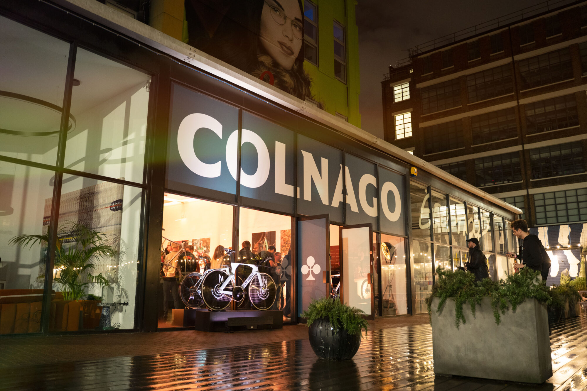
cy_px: 196
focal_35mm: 28
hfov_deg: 65.5
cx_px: 294
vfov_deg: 46.4
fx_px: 456
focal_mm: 28
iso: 3200
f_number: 2.8
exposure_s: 1/50
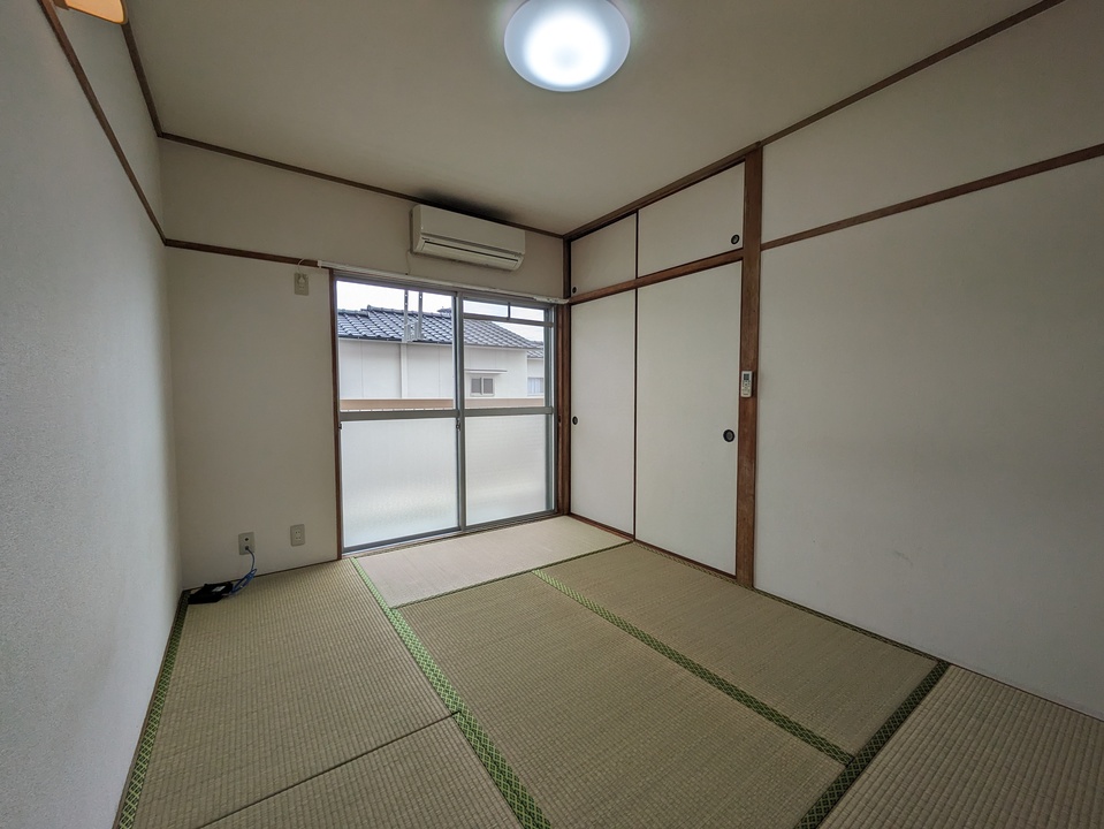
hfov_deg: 102.0
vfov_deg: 85.7
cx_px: 552
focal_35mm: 14
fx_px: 447
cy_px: 414
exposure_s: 1/379
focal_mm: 1.83
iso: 44
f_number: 2.2
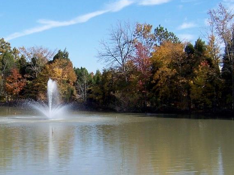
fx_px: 439
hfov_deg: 29.4
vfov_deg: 22.5
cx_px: 59
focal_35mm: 65
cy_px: 111
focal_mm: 6.2
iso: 80
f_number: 4.5
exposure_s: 1/400
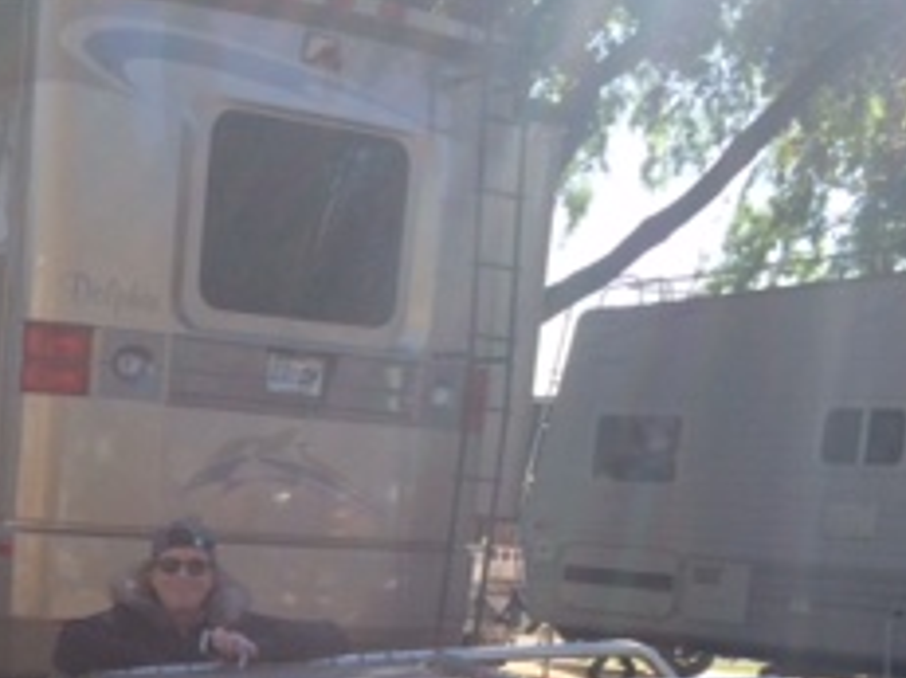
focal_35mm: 83
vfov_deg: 17.1
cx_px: -24
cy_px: 768
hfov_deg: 22.6
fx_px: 2171
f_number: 2.2
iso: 32
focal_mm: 4.12
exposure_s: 1/1001
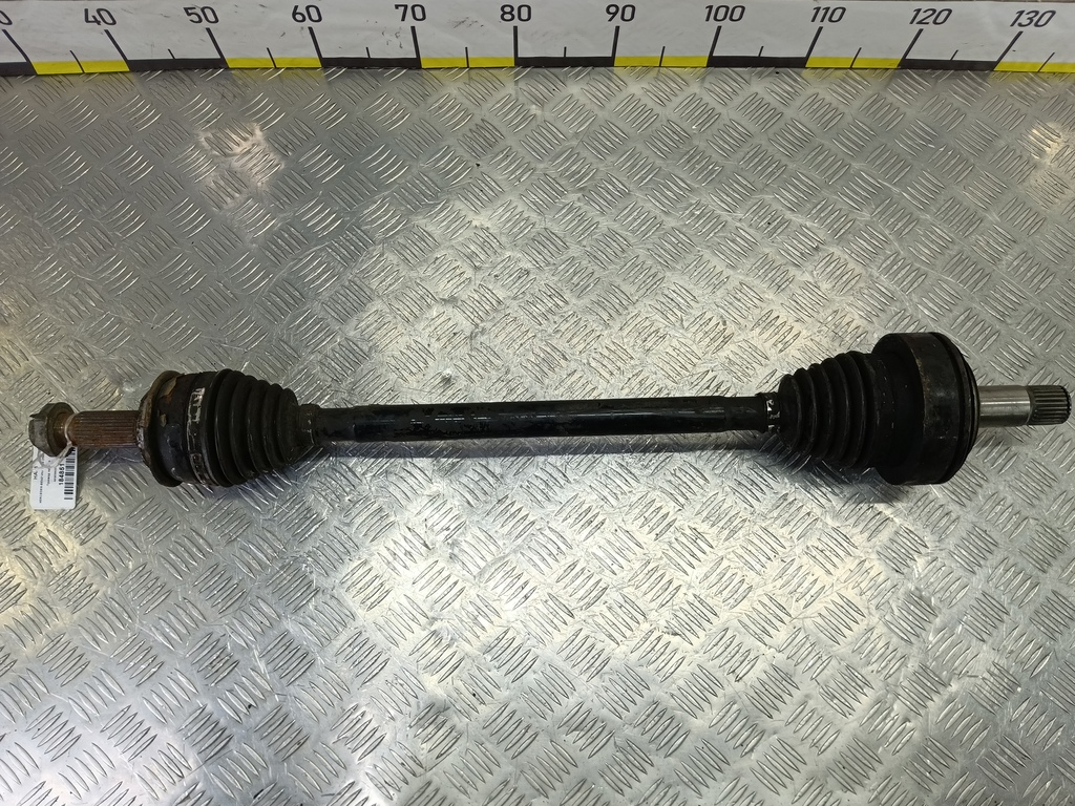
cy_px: 403
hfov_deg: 73.9
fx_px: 714
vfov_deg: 58.9
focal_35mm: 23
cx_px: 538
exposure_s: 1/100
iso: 146
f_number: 1.6
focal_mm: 4.11
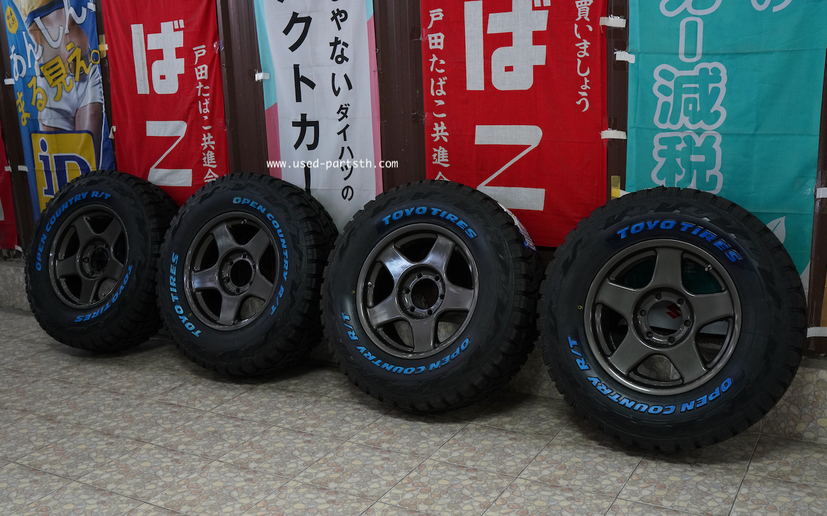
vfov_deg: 32.7
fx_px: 879
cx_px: 418
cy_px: 281
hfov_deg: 50.4
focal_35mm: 39
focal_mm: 35
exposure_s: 1/40
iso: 2000
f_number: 4
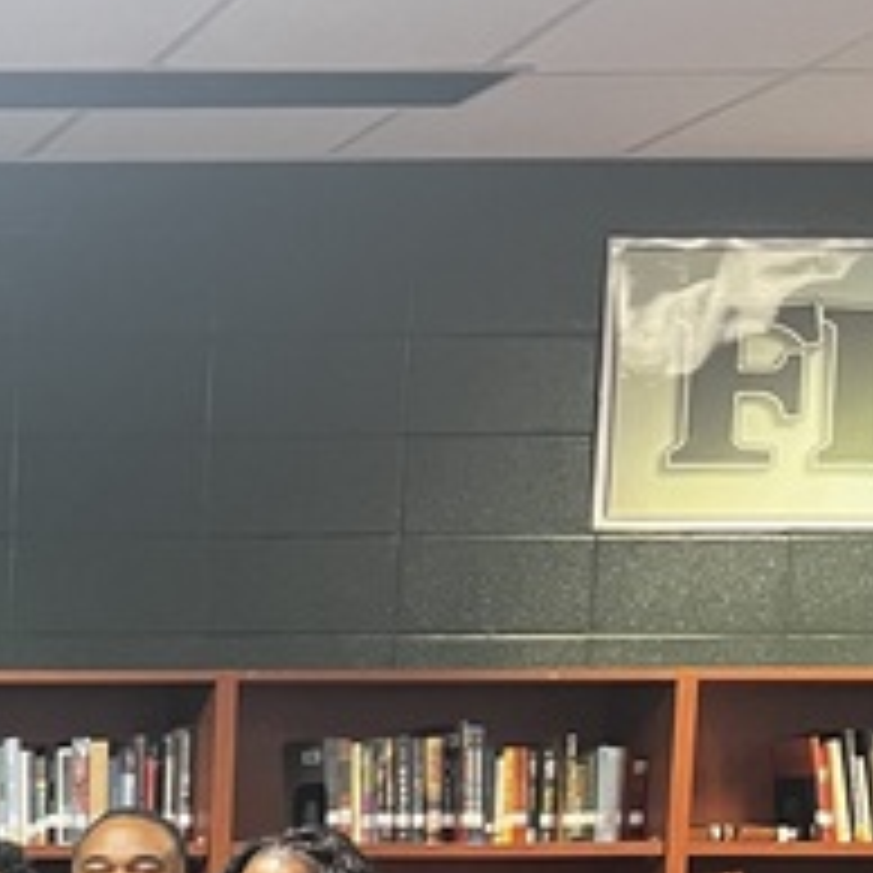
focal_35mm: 95
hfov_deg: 15.1
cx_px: -828
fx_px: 2711
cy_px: 1197
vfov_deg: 17.0
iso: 400
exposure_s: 1/60
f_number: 1.5
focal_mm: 5.7
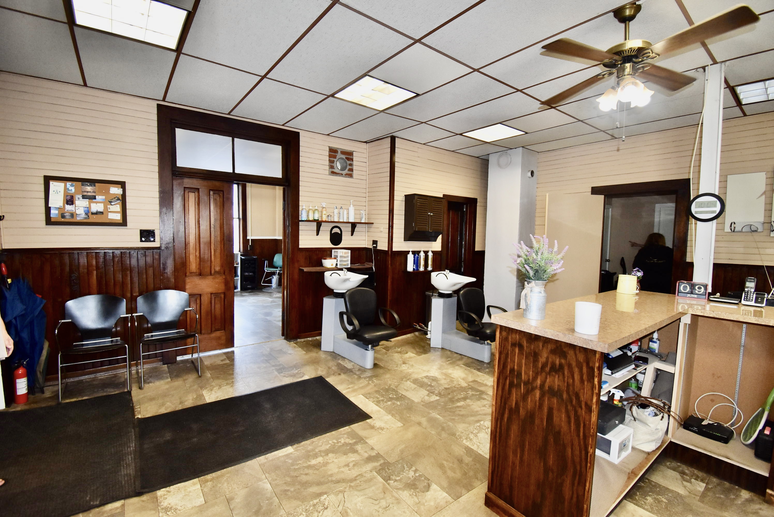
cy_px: 258
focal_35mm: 15
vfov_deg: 77.4
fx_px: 323
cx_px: 387
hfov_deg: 100.3
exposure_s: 1/125
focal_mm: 10
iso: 800
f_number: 4.5
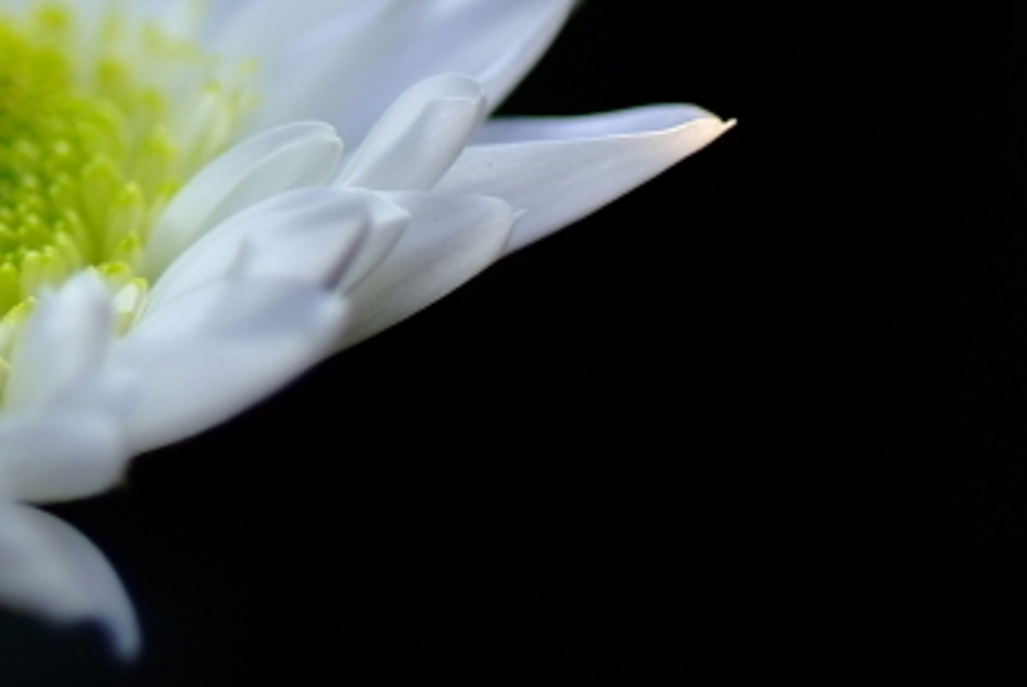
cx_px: -524
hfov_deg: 7.2
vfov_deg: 4.9
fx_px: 7995
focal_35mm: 280
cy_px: -80
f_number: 3.2
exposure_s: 1/160
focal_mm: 60
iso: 100
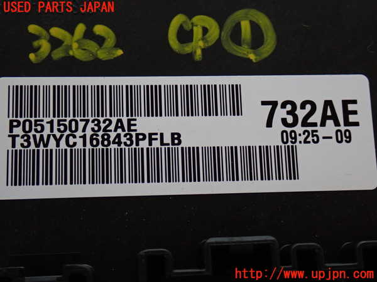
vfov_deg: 25.2
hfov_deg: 33.2
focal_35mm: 58
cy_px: 141
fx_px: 632
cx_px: 188
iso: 640
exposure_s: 1/60
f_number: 3.5
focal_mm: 10.35
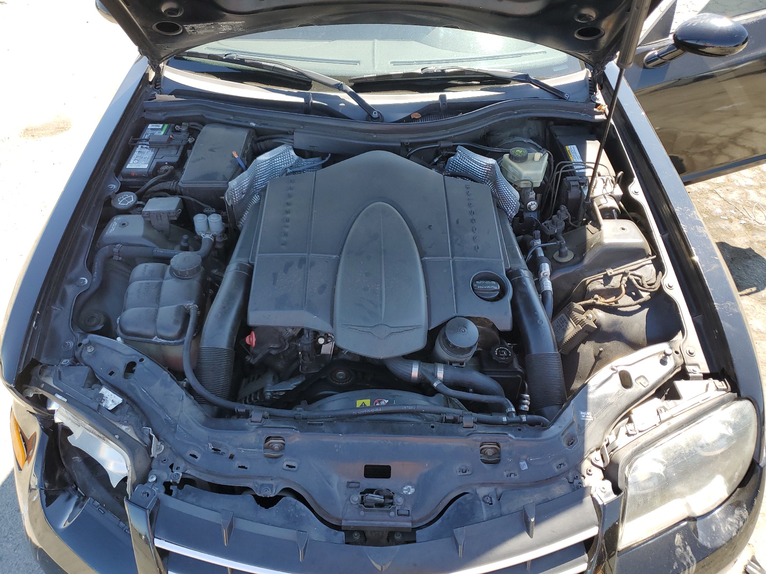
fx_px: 575
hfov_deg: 67.3
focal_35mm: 26
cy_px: 287
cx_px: 383
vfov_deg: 53.1
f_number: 1.5
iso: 50
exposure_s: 1/526
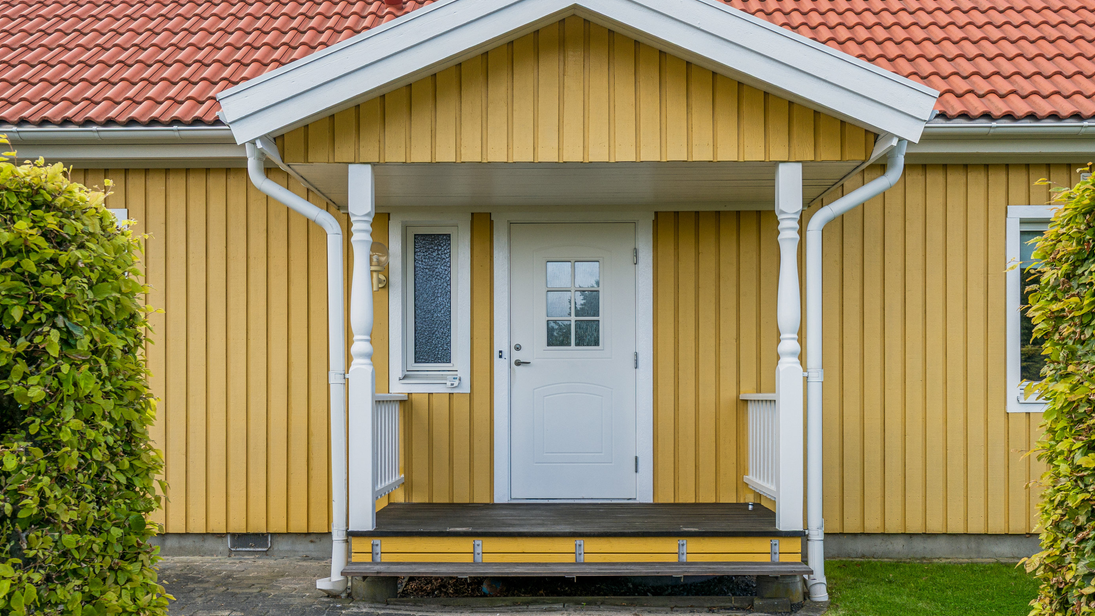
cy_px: 300
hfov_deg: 58.0
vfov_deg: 34.7
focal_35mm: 34
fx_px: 987
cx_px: 549
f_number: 4
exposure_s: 1/800
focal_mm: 20
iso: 200
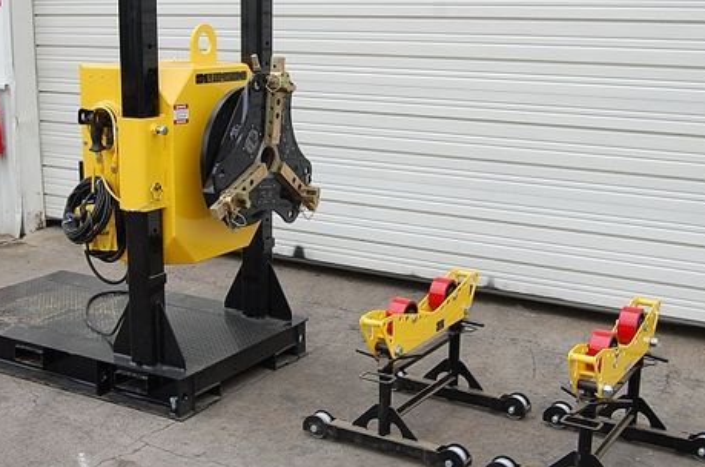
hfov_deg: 39.0
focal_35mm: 51
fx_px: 997
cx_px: 353
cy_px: 244
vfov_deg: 26.4
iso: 200
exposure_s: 1/160
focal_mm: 26
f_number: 6.3
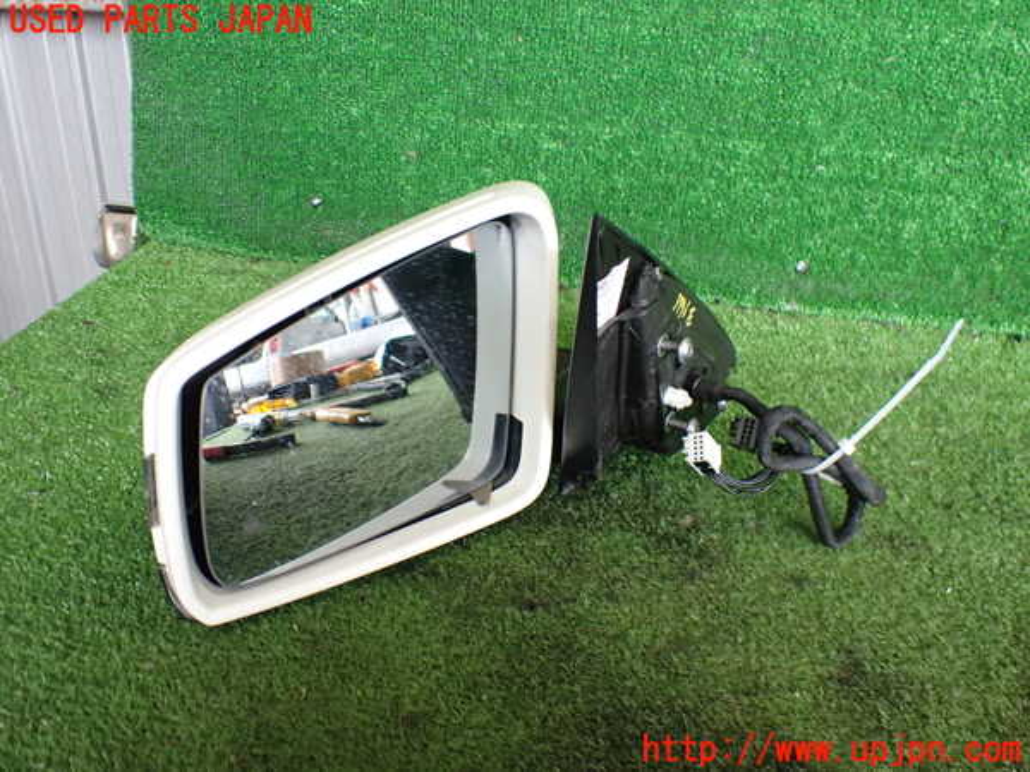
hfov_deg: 60.0
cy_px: 386
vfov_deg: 46.8
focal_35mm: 30
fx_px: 893
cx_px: 515
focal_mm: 5.4
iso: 400
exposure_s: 1/125
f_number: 2.3
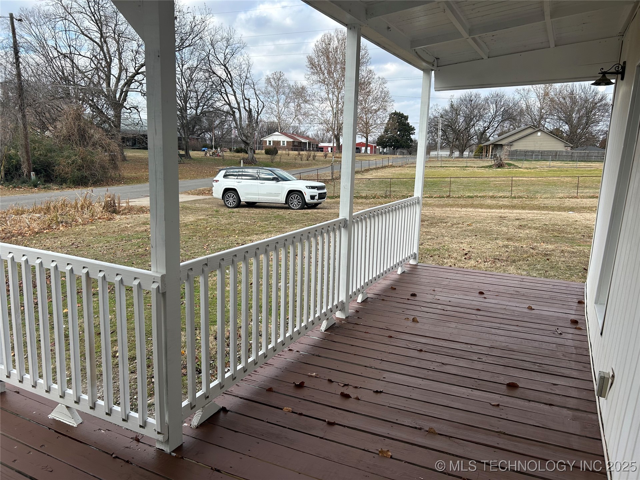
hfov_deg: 67.3
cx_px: 320
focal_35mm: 26
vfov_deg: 53.1
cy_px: 240
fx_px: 481
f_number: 1.5
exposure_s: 1/1468
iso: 50
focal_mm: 5.7
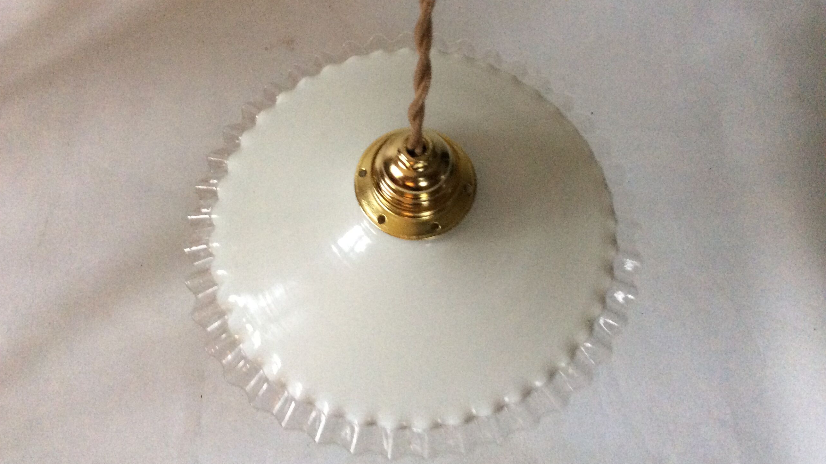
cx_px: 411
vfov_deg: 33.6
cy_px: 179
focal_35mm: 35
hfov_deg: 56.6
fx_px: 767
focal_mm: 3.3
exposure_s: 1/25
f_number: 2.4
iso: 250
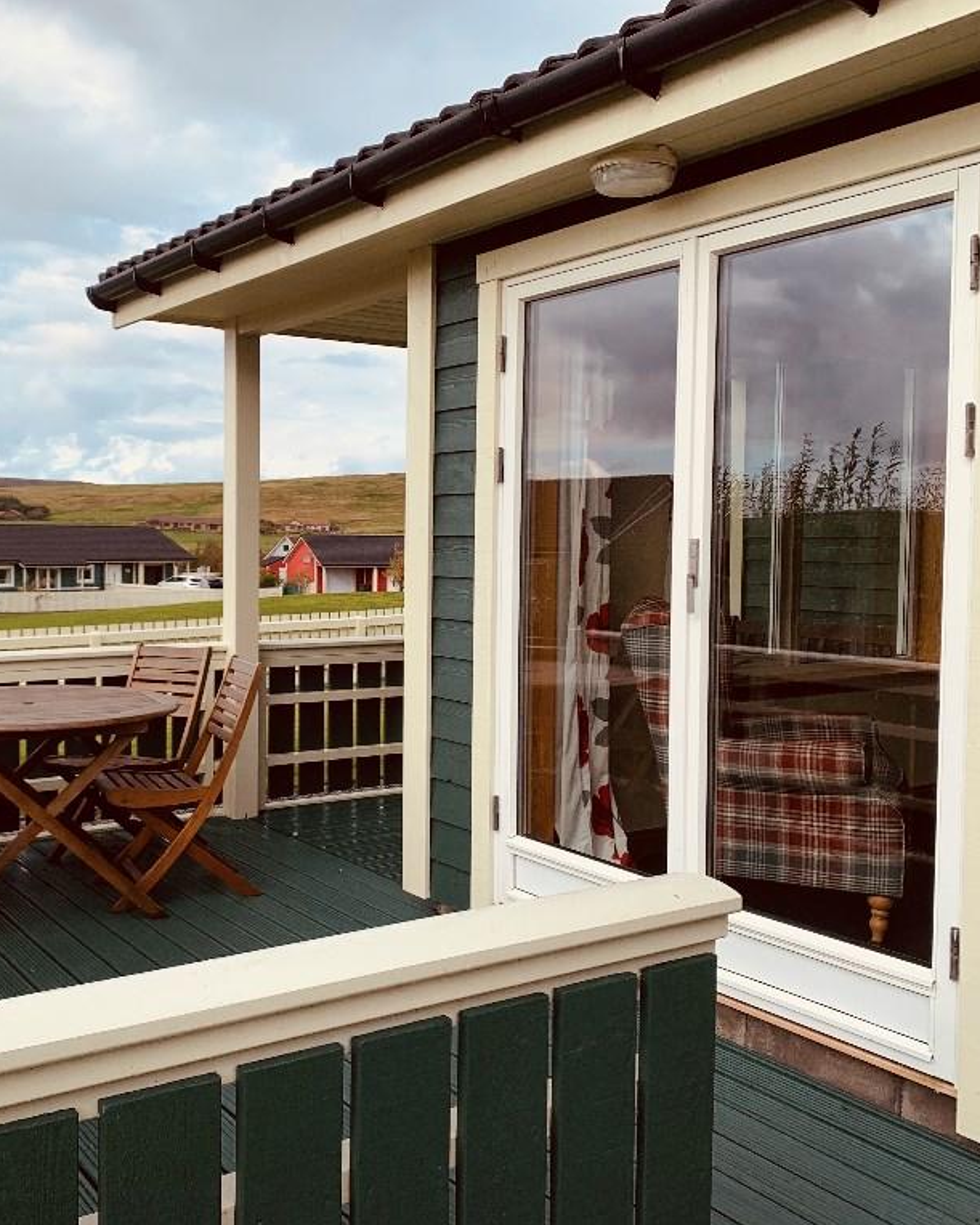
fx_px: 1233
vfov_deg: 52.9
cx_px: 351
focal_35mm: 34
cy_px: 612
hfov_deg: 42.9
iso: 25
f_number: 1.8
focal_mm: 4.25
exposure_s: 1/1054
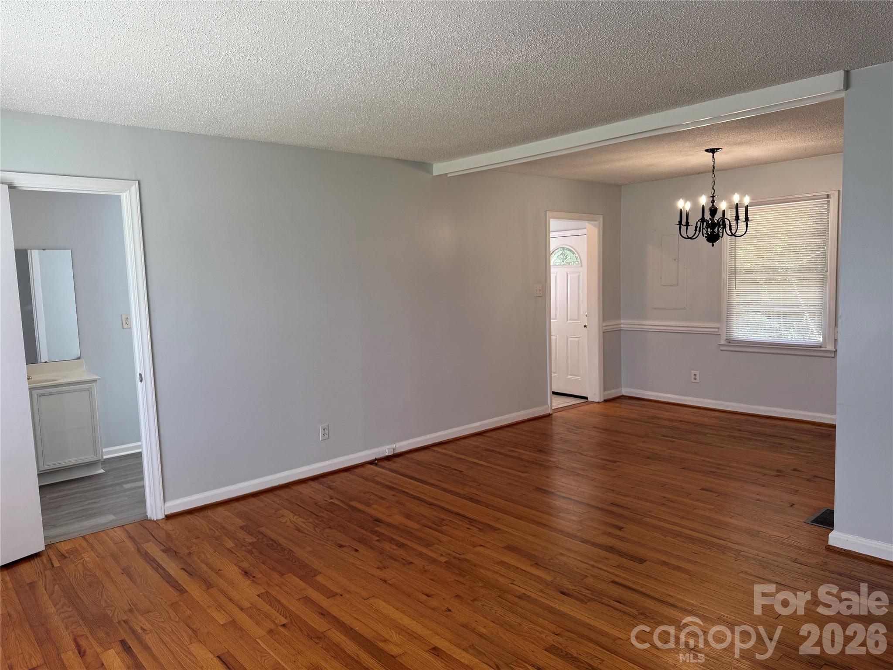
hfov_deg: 71.6
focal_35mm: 24
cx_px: 446
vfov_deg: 56.8
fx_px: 619
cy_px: 335
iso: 80
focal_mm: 6.76
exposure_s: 1/120
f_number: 1.78
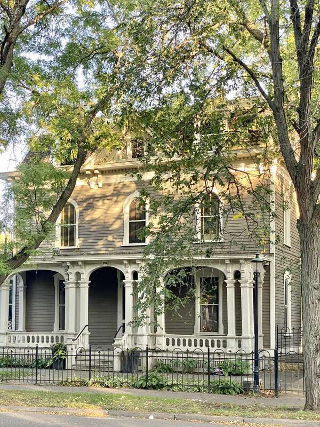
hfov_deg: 28.0
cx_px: 160
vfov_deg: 36.8
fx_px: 641
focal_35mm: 52
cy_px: 214
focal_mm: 6
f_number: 2
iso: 125
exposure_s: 1/121
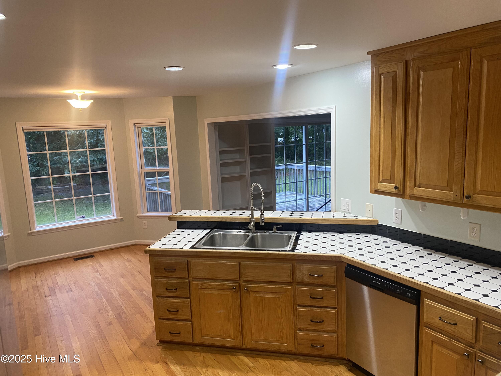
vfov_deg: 53.1
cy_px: 188
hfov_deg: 67.3
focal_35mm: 26
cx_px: 250
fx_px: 376
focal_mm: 4.25
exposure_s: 1/60
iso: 200
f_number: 1.8
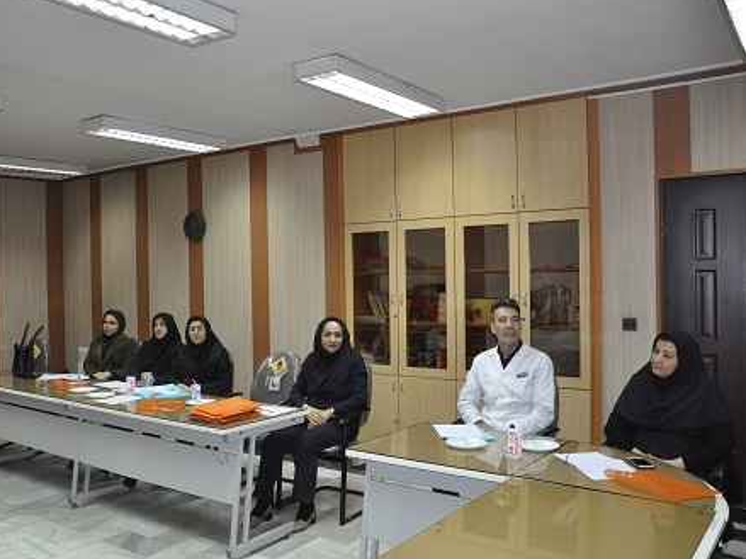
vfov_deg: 46.8
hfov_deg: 59.7
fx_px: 646
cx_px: 318
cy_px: 278
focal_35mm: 30
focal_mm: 18
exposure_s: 1/60
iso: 800
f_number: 3.5
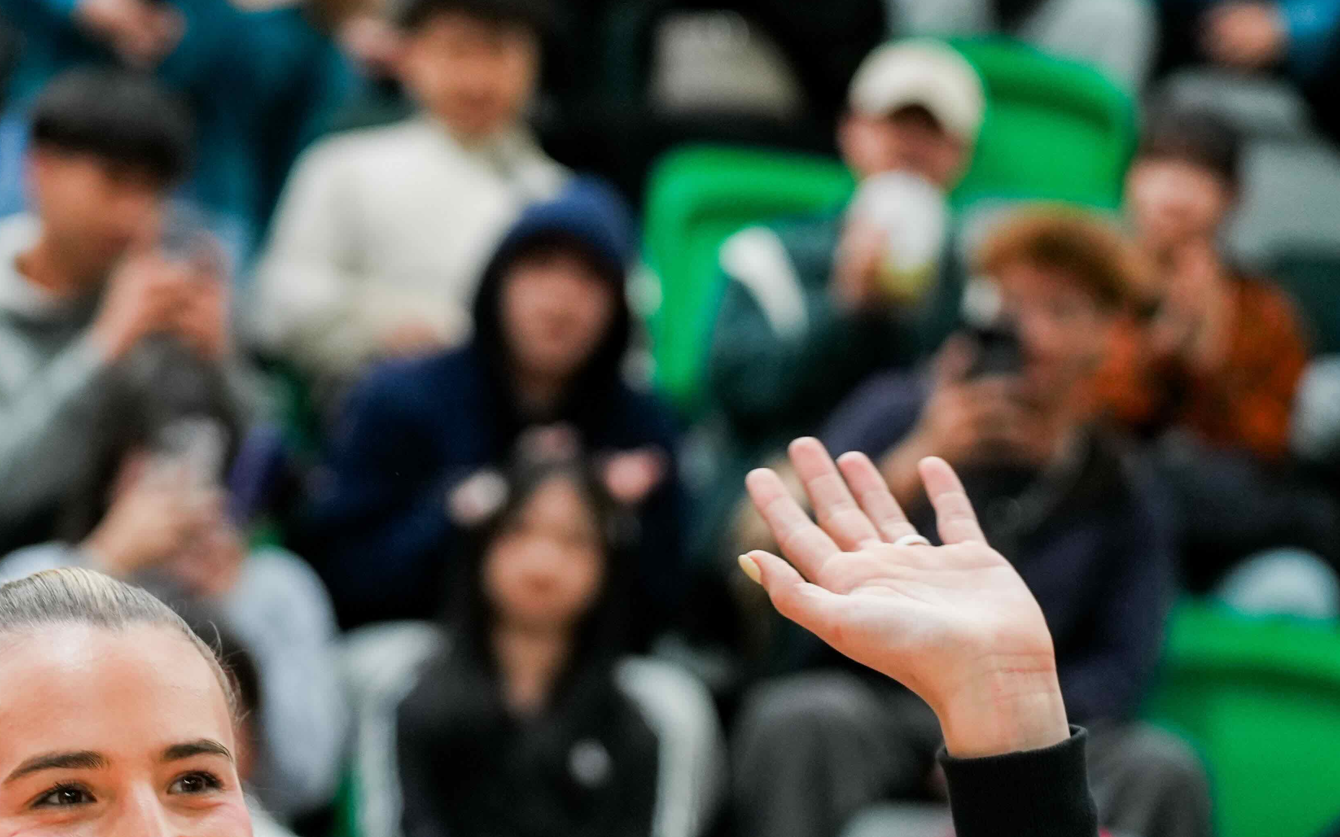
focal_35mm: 182
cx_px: 167
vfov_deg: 7.2
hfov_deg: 11.4
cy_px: 660
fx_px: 6646
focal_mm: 70
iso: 1000
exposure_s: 1/640
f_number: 2.8
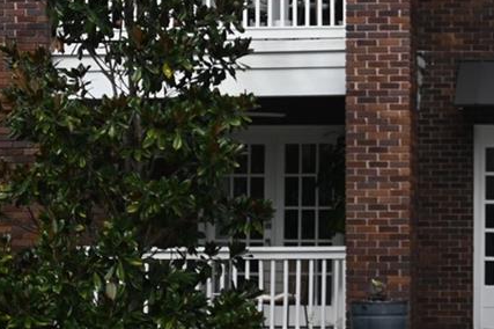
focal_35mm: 138
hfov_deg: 14.8
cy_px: 112
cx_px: 419
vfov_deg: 9.9
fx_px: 1890
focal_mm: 24.5
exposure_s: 1/320
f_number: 6.3
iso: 100
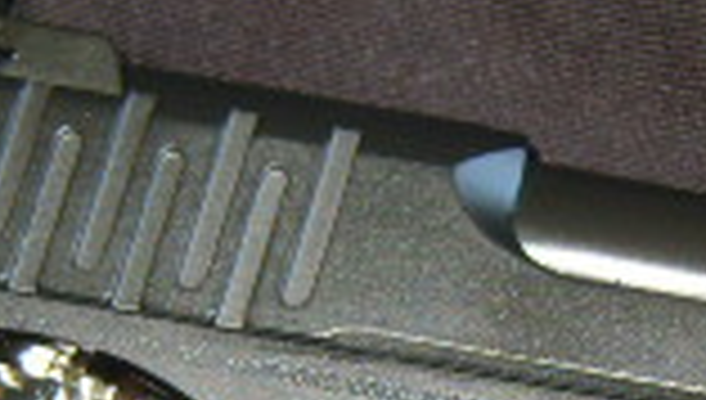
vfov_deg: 7.8
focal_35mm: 155
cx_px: 450
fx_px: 2907
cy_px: 530
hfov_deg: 13.8
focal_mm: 7.4
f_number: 2.8
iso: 100
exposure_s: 1/30
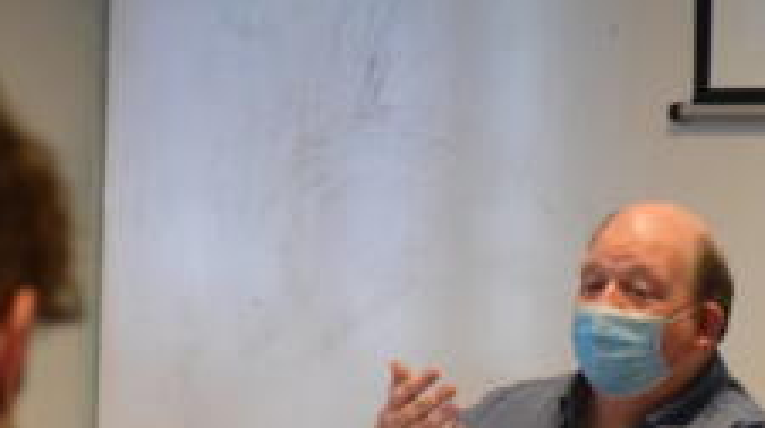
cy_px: 401
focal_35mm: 297
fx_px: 6021
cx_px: 544
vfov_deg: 4.1
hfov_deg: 7.3
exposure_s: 1/125
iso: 3200
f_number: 5.3
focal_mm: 85
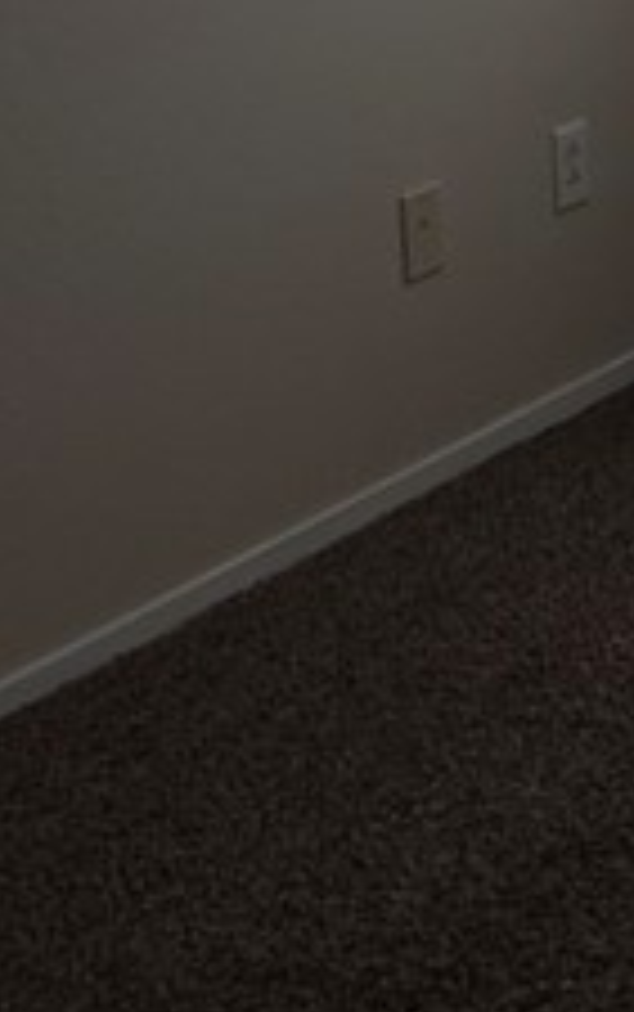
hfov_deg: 10.9
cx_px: 1214
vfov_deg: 17.5
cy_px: -328
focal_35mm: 111
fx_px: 3063
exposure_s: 1/355
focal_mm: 5.4
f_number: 1.8
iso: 25
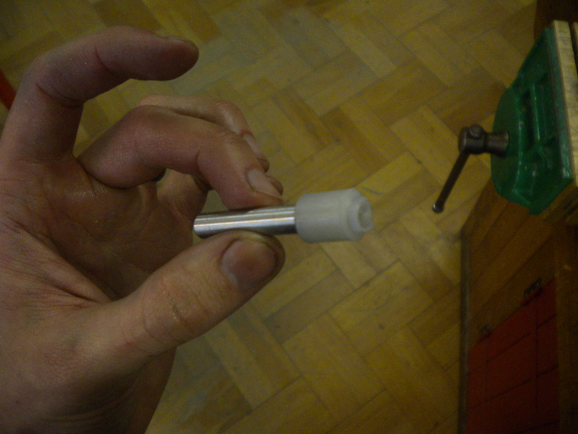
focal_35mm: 35
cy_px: 217
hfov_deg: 52.6
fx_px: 584
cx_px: 289
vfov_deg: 40.7
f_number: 3.1
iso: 381
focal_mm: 6.3
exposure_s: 1/60
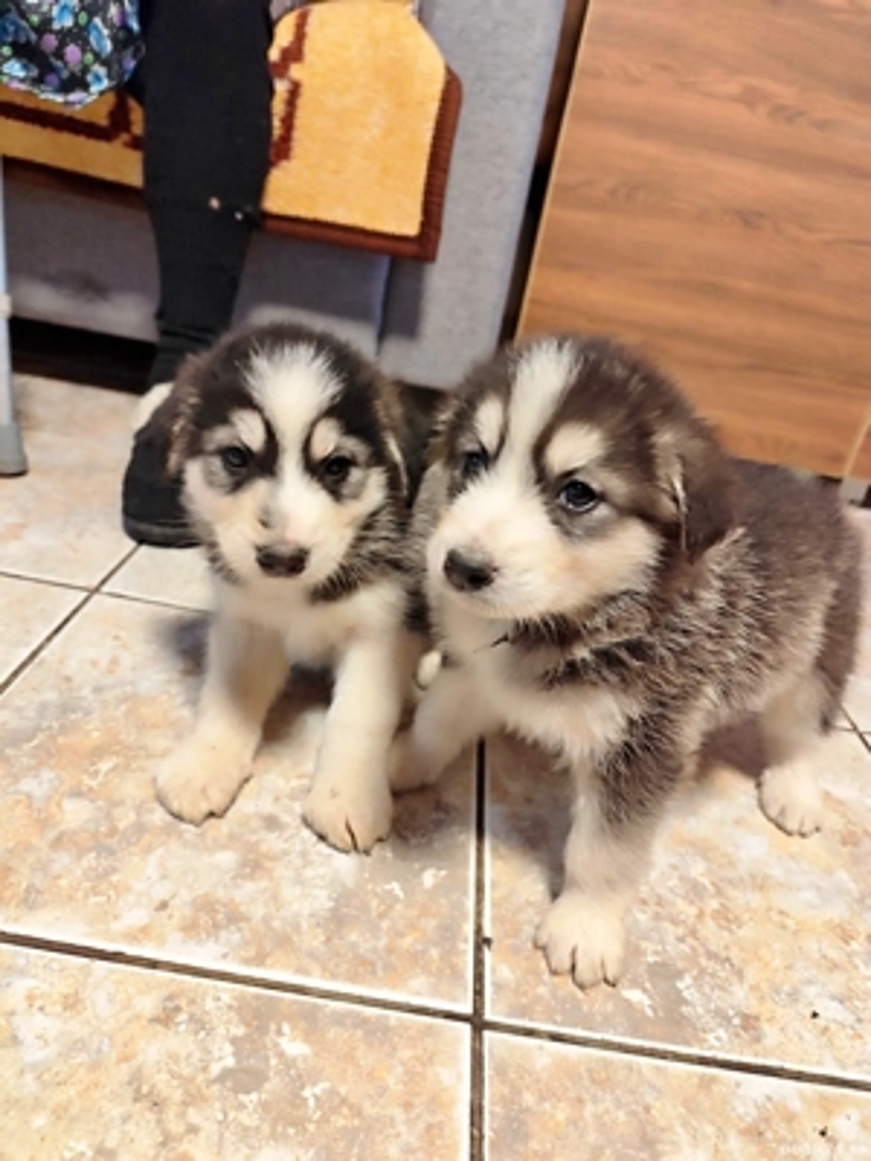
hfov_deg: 58.9
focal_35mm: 23
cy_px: 580
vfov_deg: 73.9
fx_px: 772
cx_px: 436
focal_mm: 6.19
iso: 1600
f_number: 1.65
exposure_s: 1/25
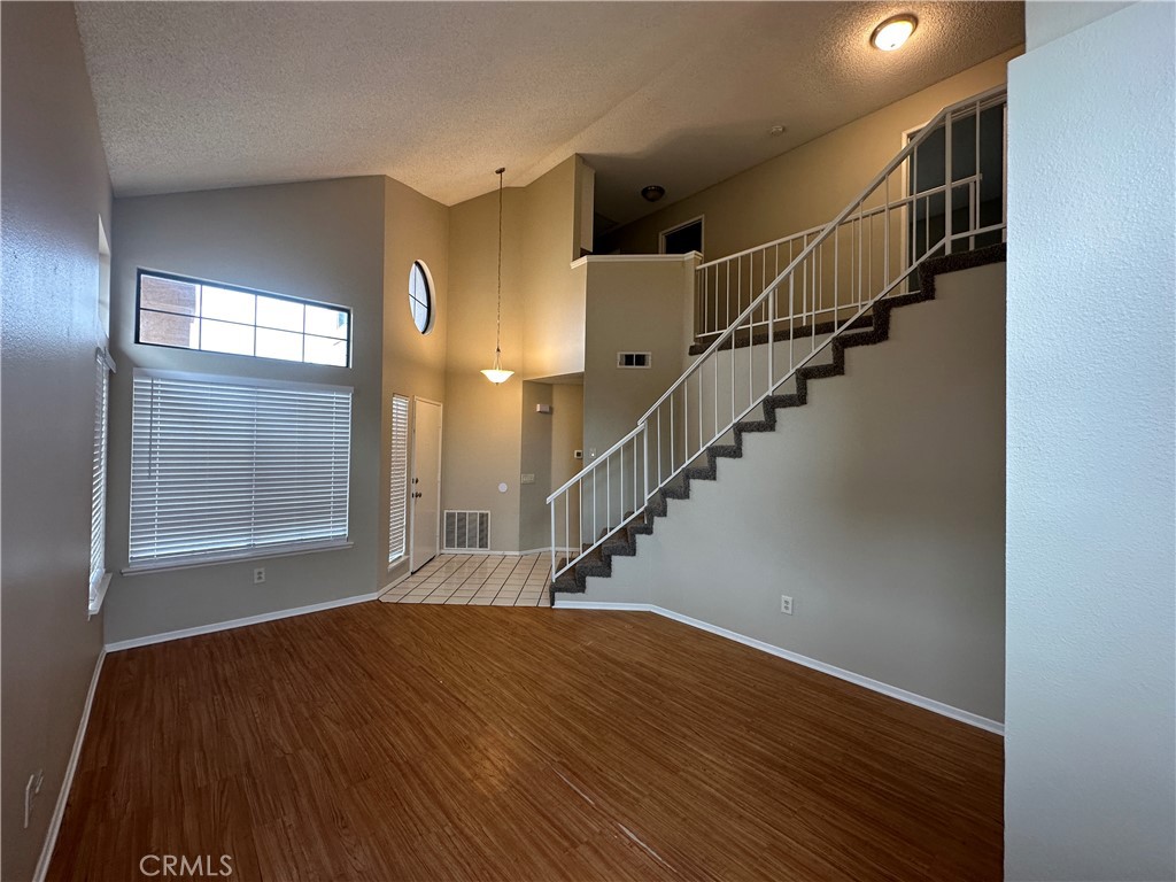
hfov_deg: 102.1
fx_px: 476
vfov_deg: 85.7
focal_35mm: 14
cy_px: 441
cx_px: 588
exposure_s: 1/120
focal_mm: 2.22
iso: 160
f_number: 2.2
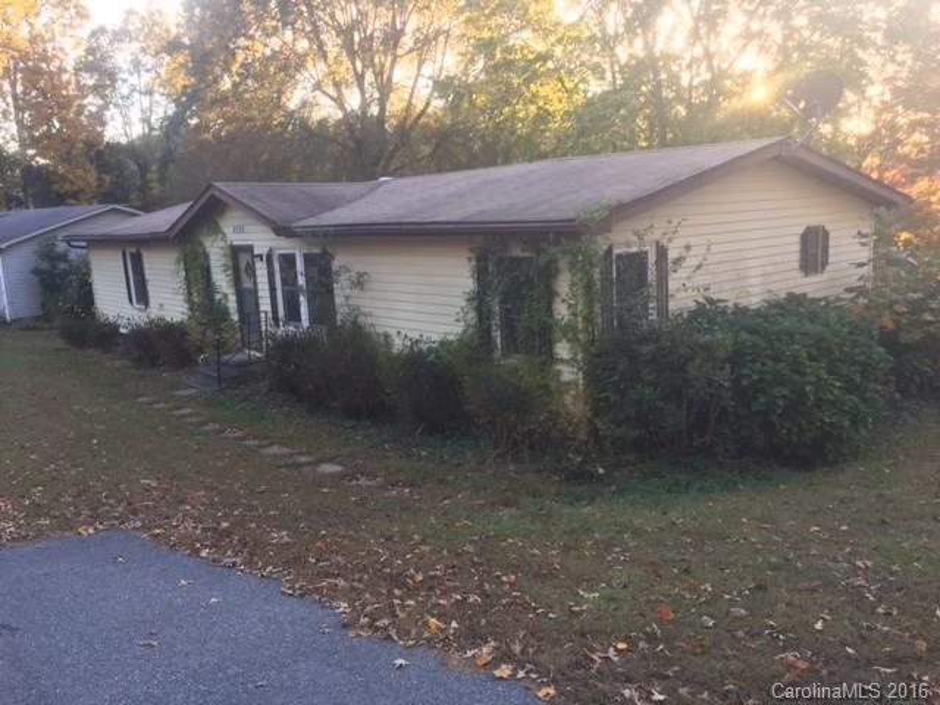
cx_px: 470
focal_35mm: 29
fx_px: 787
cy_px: 352
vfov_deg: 48.2
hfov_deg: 61.7
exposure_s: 1/40
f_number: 2.2
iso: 25
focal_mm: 4.15
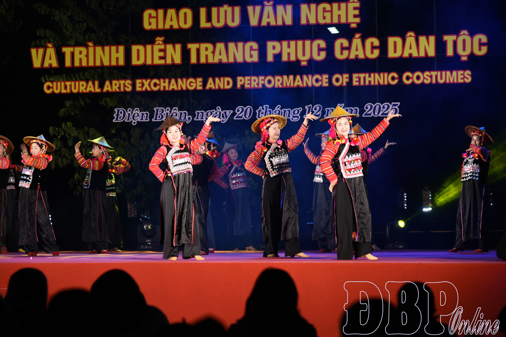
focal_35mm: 120
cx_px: 253
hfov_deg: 17.1
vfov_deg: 11.4
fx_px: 1687
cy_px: 168
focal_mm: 120
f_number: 4.5
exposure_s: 1/50
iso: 400
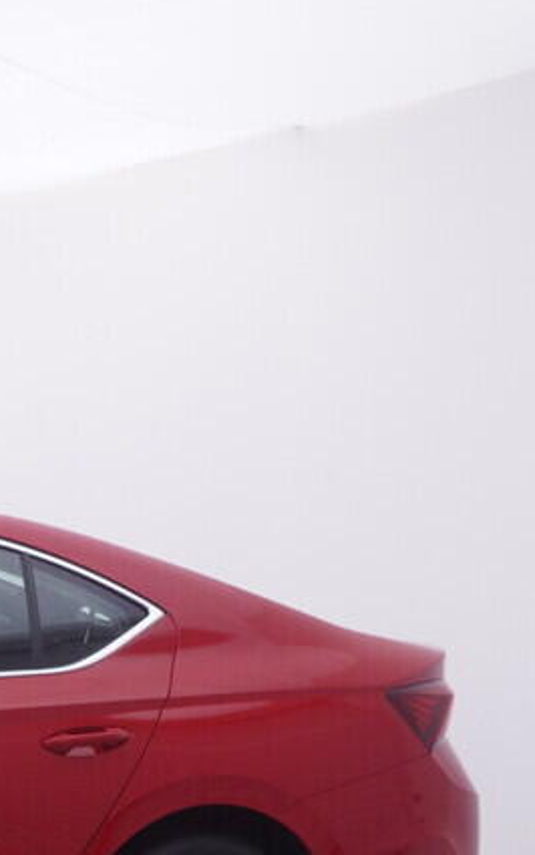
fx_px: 1811
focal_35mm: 78
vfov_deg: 25.4
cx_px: -396
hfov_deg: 14.9
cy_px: 825
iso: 200
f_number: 5
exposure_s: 1/80
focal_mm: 15
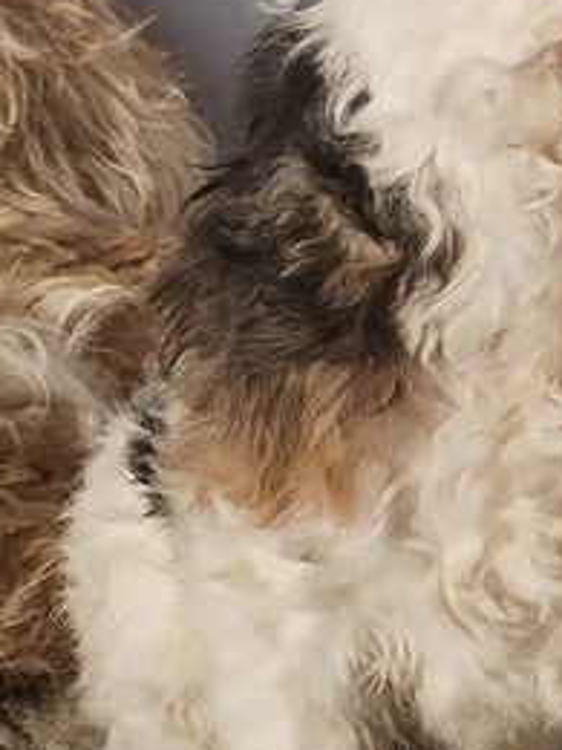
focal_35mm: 149
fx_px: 3225
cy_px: 38
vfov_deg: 13.1
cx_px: 842
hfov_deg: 9.7
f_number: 1.8
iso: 100
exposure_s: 1/2349
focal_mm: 4.75
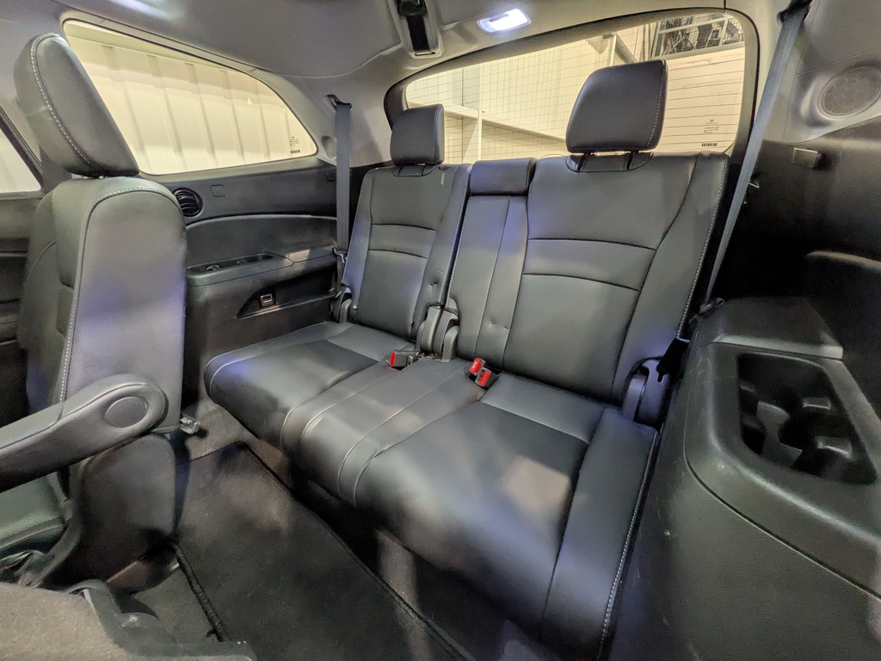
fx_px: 356
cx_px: 440
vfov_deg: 85.7
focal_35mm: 14
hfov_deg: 102.1
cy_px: 330
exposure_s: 1/24
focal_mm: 1.83
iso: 158
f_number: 2.2
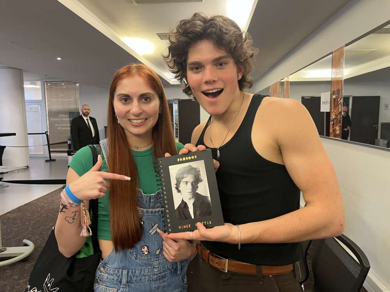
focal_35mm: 26
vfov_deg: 53.1
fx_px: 293
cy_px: 146
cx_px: 195
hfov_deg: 67.3
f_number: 1.6
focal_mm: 5.1
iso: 500
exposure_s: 1/50
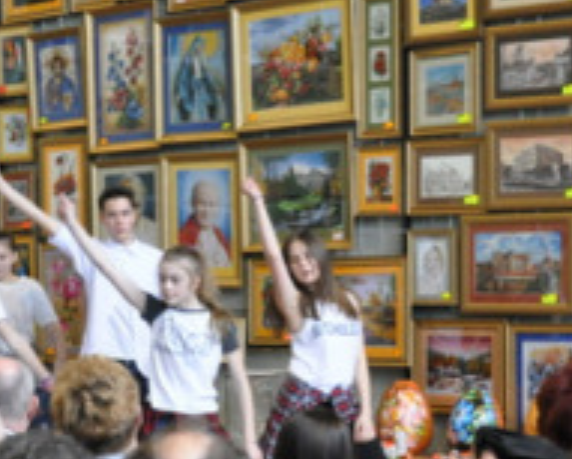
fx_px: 1891
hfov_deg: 17.1
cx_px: 111
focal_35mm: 112
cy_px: 348
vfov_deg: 13.8
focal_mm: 23
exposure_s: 1/125
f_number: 3.8
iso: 1600
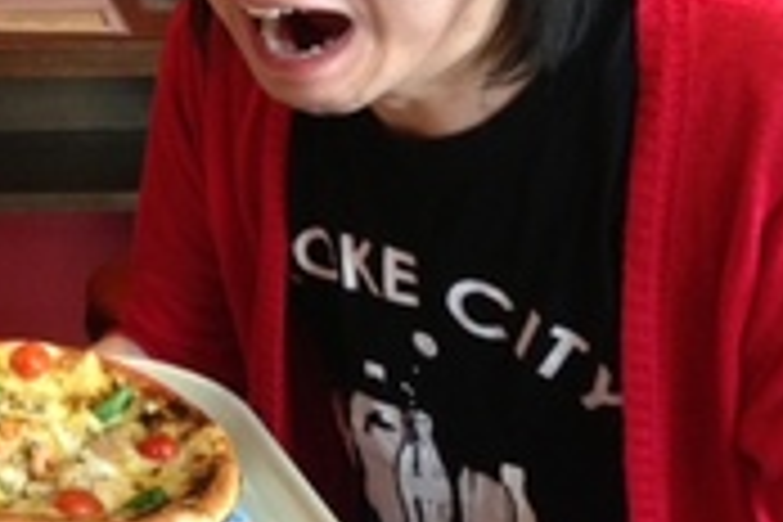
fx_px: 1718
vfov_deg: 16.7
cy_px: -68
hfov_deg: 24.0
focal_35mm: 79
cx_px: -76
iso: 250
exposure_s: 1/20
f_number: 2.4
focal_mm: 4.13
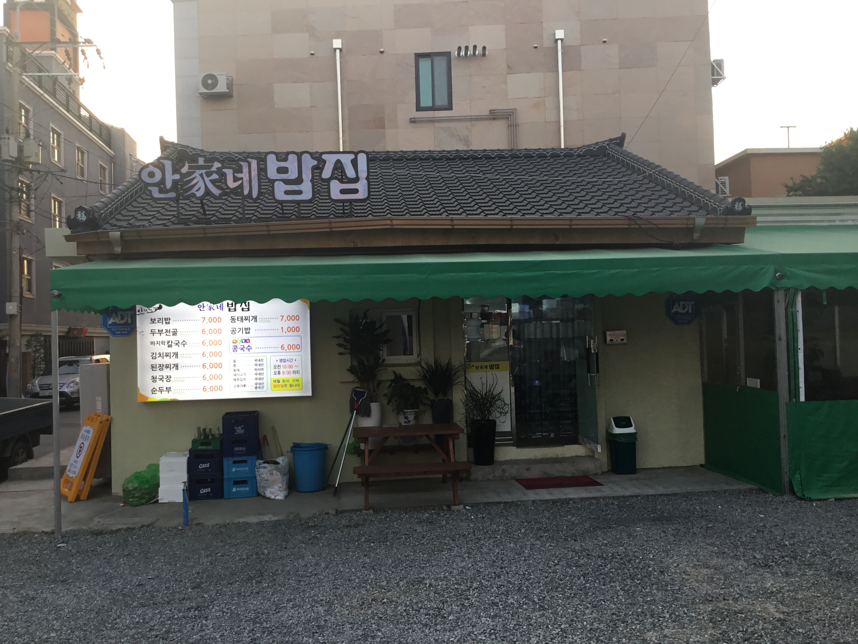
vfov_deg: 45.4
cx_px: 429
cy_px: 322
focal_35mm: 31
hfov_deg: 58.4
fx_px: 768
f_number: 2.4
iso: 40
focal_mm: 3.3
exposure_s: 1/120
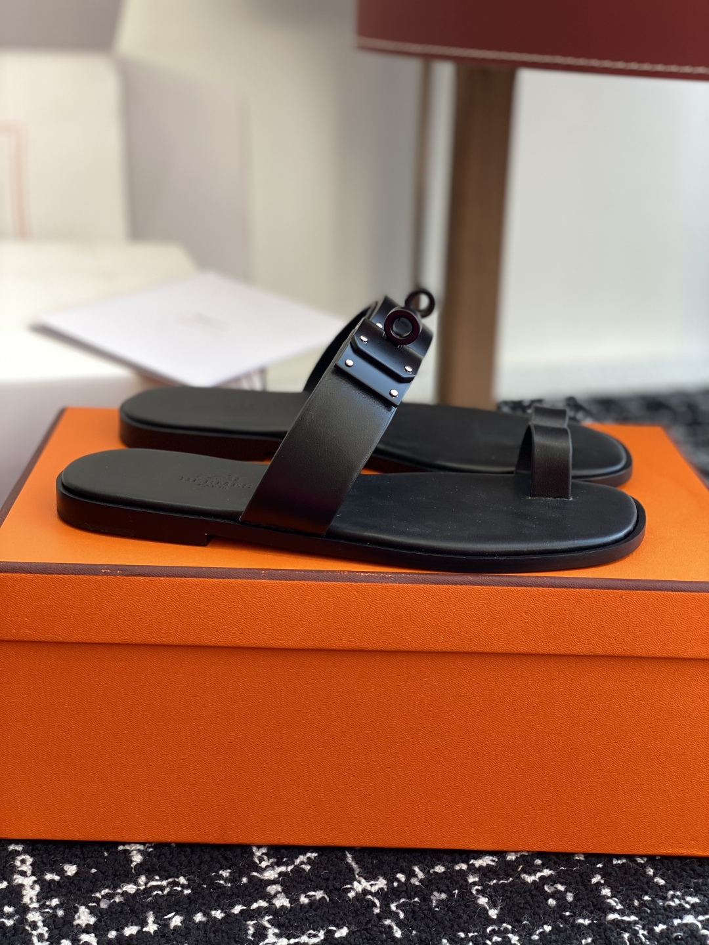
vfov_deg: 36.8
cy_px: 472
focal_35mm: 52
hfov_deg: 28.0
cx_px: 354
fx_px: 1420
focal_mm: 6
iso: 40
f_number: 2
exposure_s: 1/122
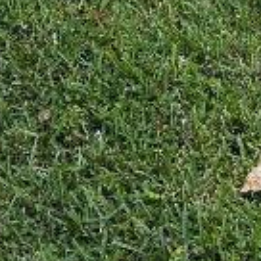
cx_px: 248
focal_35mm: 120
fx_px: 1024
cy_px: -236
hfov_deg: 14.3
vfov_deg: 12.9
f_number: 1.78
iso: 80
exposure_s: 1/876
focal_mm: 6.76
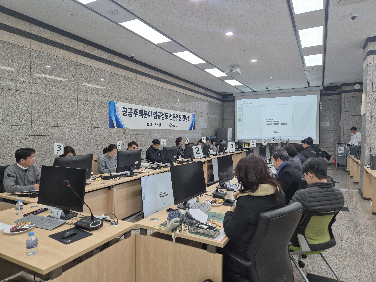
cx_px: 188
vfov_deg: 58.9
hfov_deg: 73.9
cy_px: 141
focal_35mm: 23
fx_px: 250
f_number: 1.8
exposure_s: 1/120
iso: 100
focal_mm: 5.4
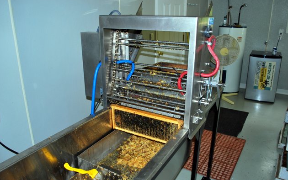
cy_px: 94
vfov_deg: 44.5
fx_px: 220
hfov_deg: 66.5
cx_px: 143
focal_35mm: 28
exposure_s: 1/60
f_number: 3.8
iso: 100
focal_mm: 18
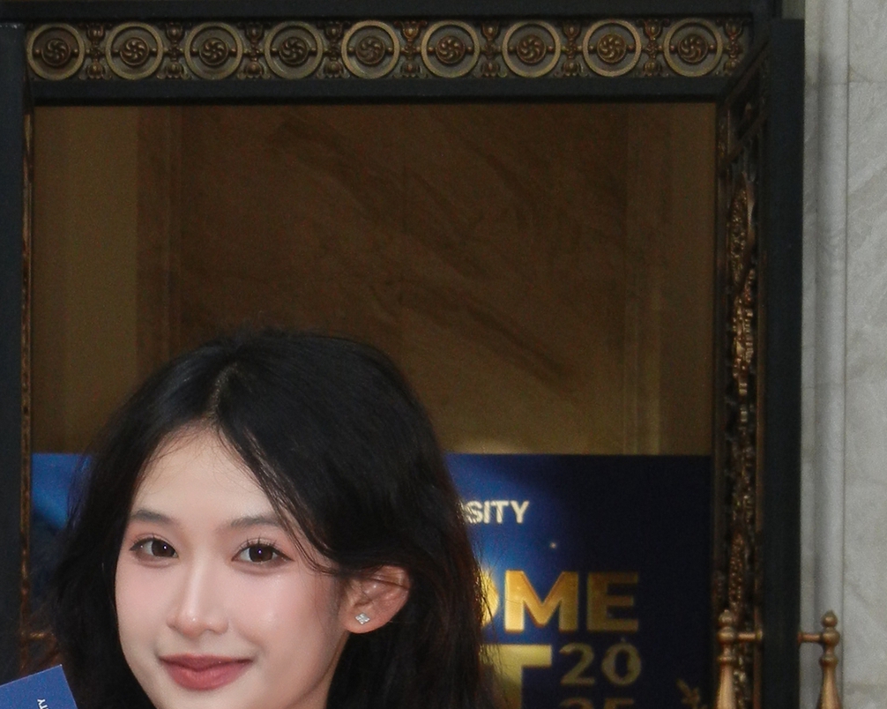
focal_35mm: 176
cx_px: 95
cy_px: 922
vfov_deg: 8.6
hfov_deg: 10.9
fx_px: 4619
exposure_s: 1/243
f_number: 4.1
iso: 230
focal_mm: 12.2
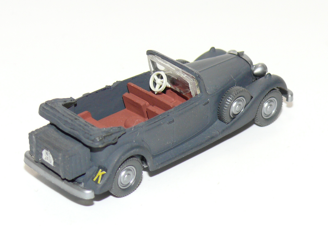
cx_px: 164
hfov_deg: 14.7
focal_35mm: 134
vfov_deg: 11.1
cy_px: 123
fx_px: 1270
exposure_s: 1/30
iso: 100
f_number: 4
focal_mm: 15.9
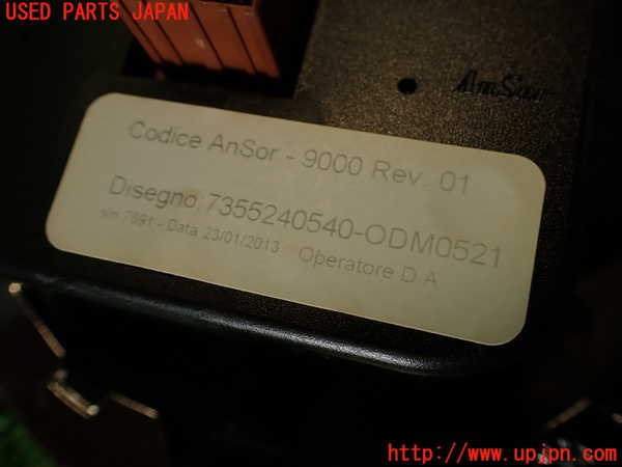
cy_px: 234
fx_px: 539
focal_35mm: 30
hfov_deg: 60.0
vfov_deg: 46.8
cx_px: 311
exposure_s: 1/100
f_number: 2.3
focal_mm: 5.4
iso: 100
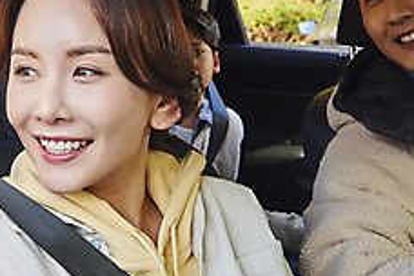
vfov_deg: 21.5
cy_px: 183
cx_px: 161
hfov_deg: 31.8
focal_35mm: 63
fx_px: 724
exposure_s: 1/100
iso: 400
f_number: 6.3
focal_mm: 24
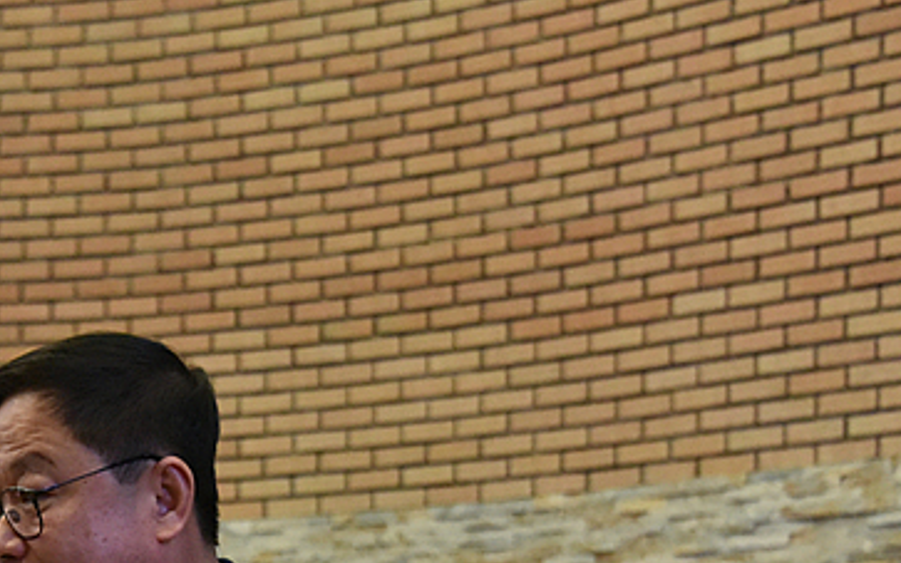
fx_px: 3856
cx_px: 72
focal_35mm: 157
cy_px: 609
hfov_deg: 13.2
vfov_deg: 8.3
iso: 5600
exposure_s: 1/125
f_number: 6.3
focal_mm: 70
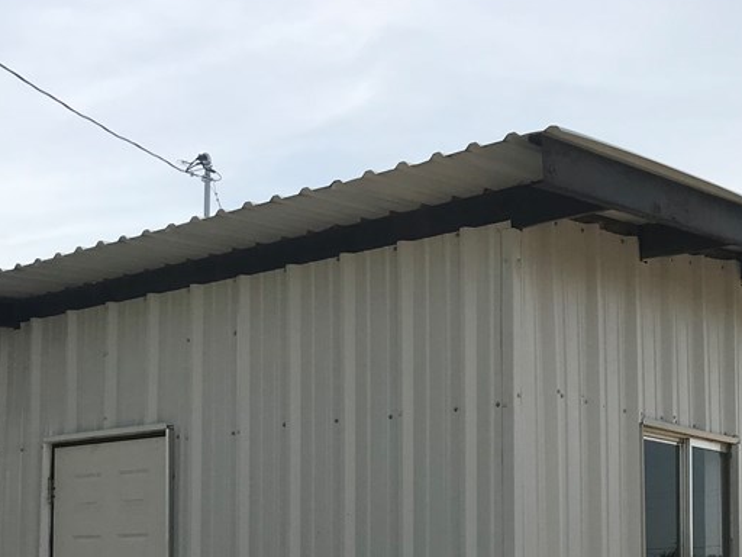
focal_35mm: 56
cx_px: 480
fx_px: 1200
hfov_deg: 34.1
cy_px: 512
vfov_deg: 25.2
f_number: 1.8
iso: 20
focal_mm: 3.99
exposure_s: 1/4367
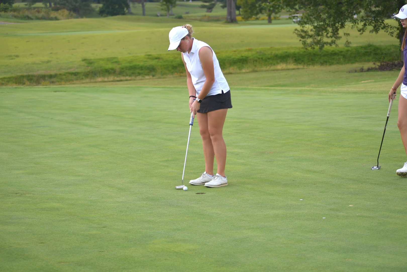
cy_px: 136
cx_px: 204
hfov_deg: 16.1
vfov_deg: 10.8
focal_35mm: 127
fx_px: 1436
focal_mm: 85
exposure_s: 1/500
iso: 110
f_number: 4.8
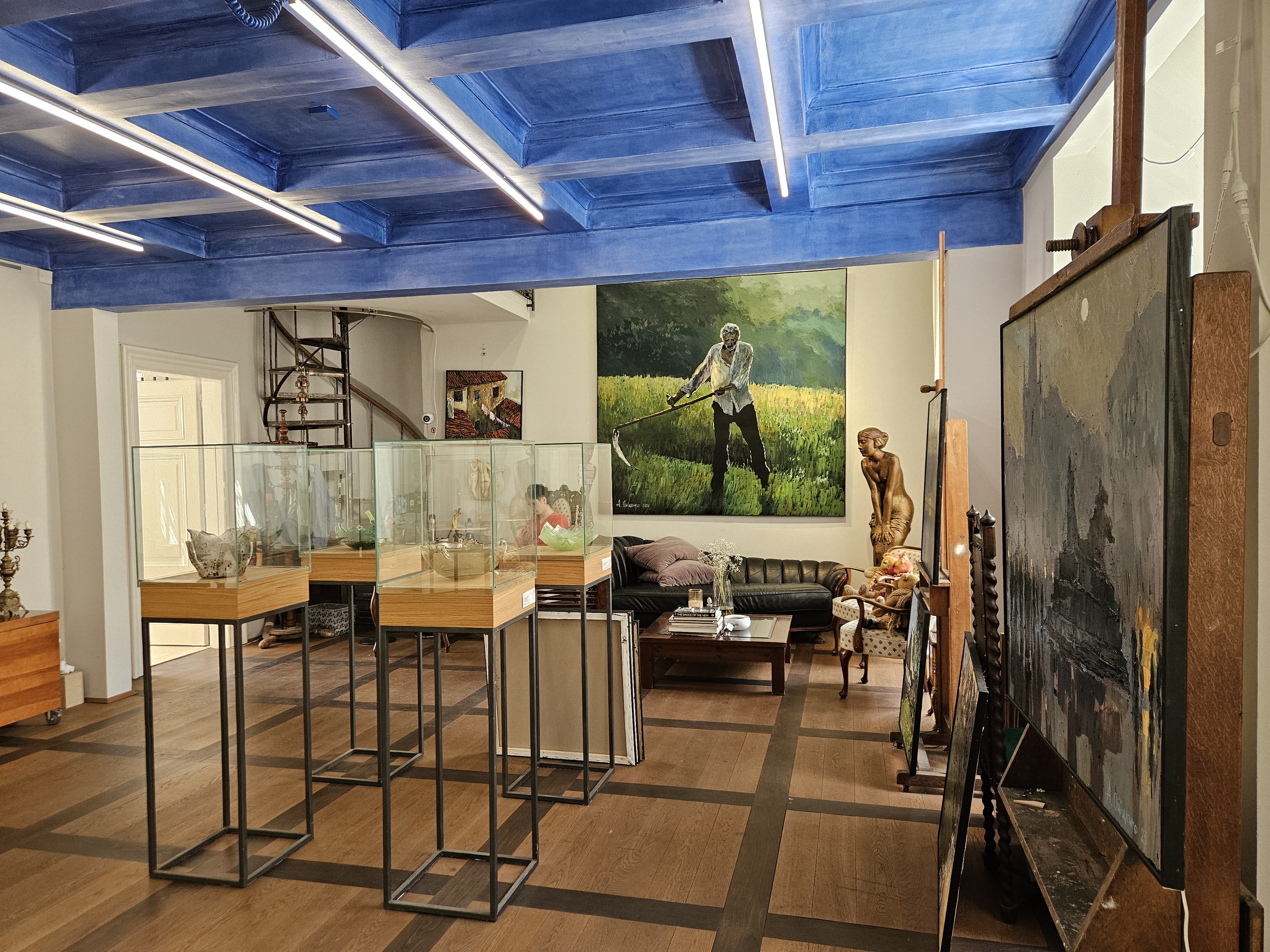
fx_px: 844
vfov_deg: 58.9
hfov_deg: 73.9
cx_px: 635
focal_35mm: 23
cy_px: 476
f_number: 1.8
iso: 400
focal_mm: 5.4
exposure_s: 1/100
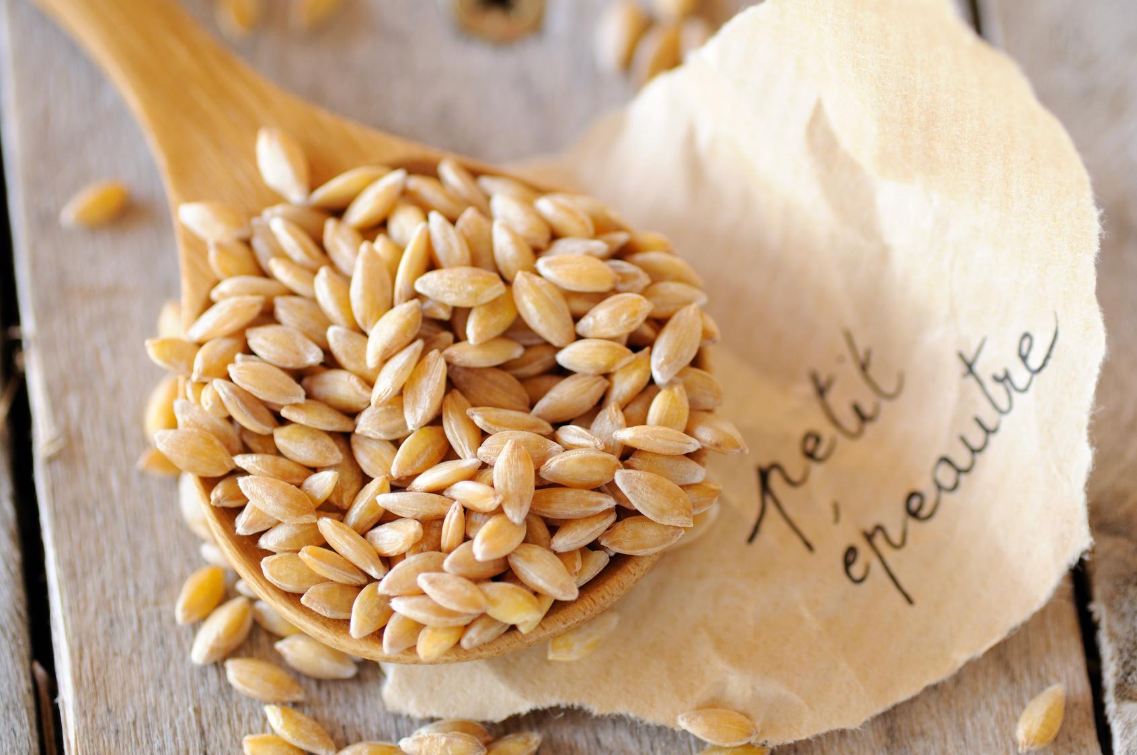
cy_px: 378
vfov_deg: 10.1
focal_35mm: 135
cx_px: 568
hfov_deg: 15.2
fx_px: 4258
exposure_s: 1/100
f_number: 5.6
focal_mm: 90
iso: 200
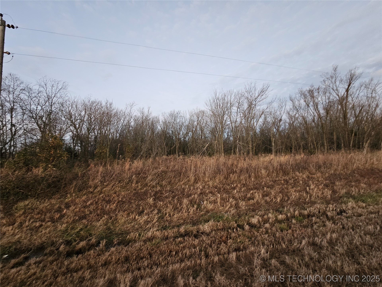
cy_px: 144
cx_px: 191
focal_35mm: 13
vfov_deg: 89.9
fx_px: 143
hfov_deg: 106.2
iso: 500
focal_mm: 2.2
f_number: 2.2
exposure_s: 1/30
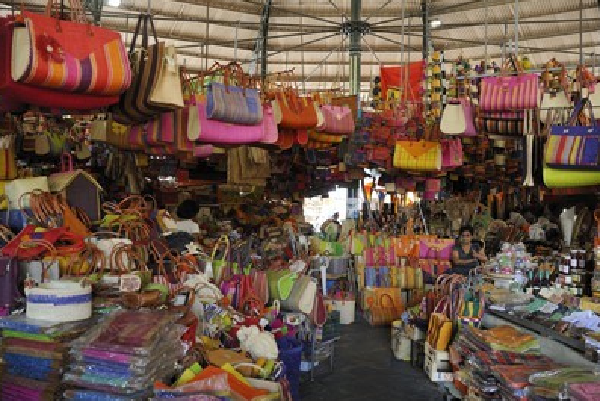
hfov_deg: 51.9
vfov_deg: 36.0
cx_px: 307
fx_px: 617
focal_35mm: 37
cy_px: 198
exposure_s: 1/60
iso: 800
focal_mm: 35
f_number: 4
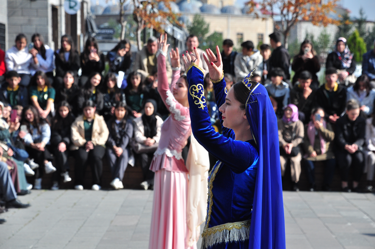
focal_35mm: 142
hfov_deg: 14.4
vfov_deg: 9.6
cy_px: 124
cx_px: 188
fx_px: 1483
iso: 400
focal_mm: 95
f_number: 9
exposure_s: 1/1250
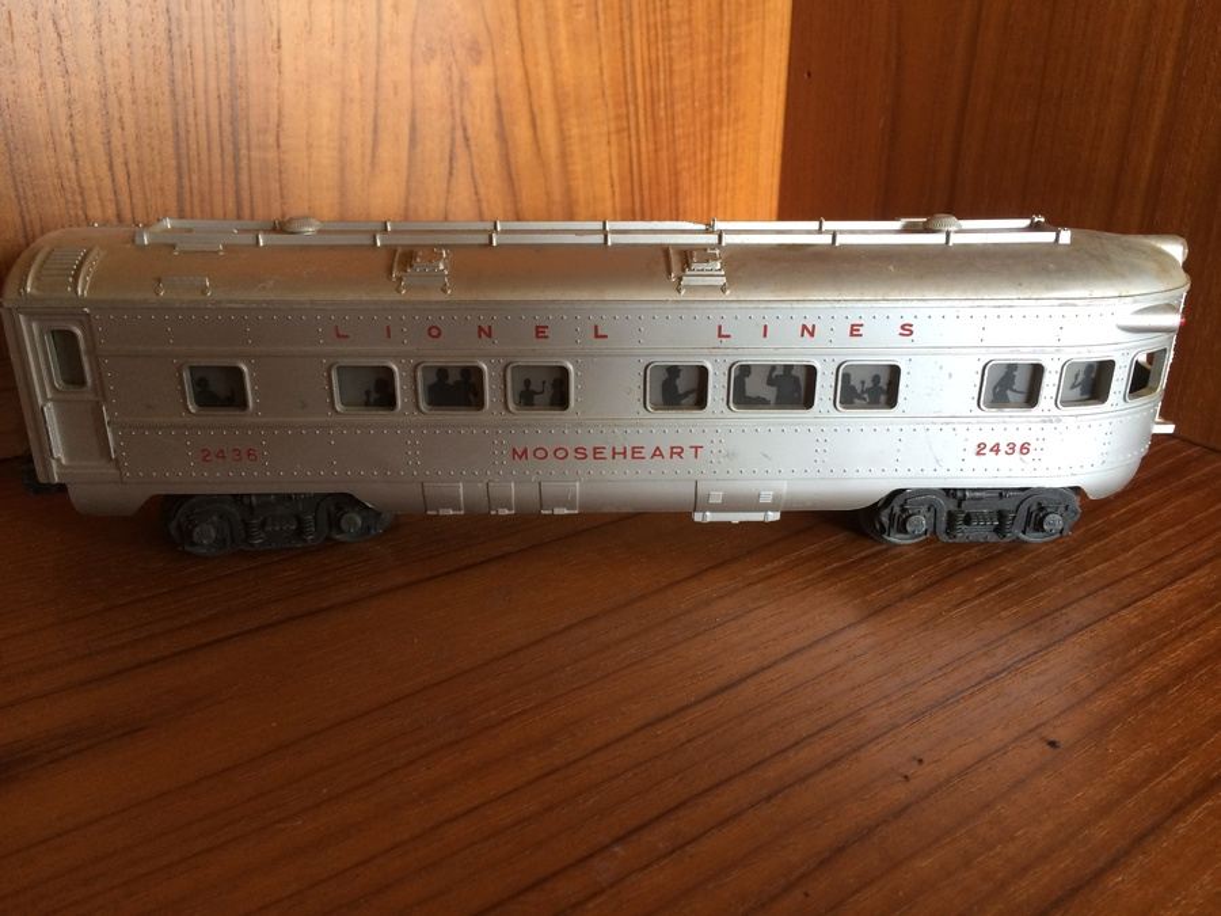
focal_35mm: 30
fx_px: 1058
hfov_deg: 60.0
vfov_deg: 46.8
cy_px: 458
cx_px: 610
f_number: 2.2
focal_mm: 4.12
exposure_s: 1/30
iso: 100
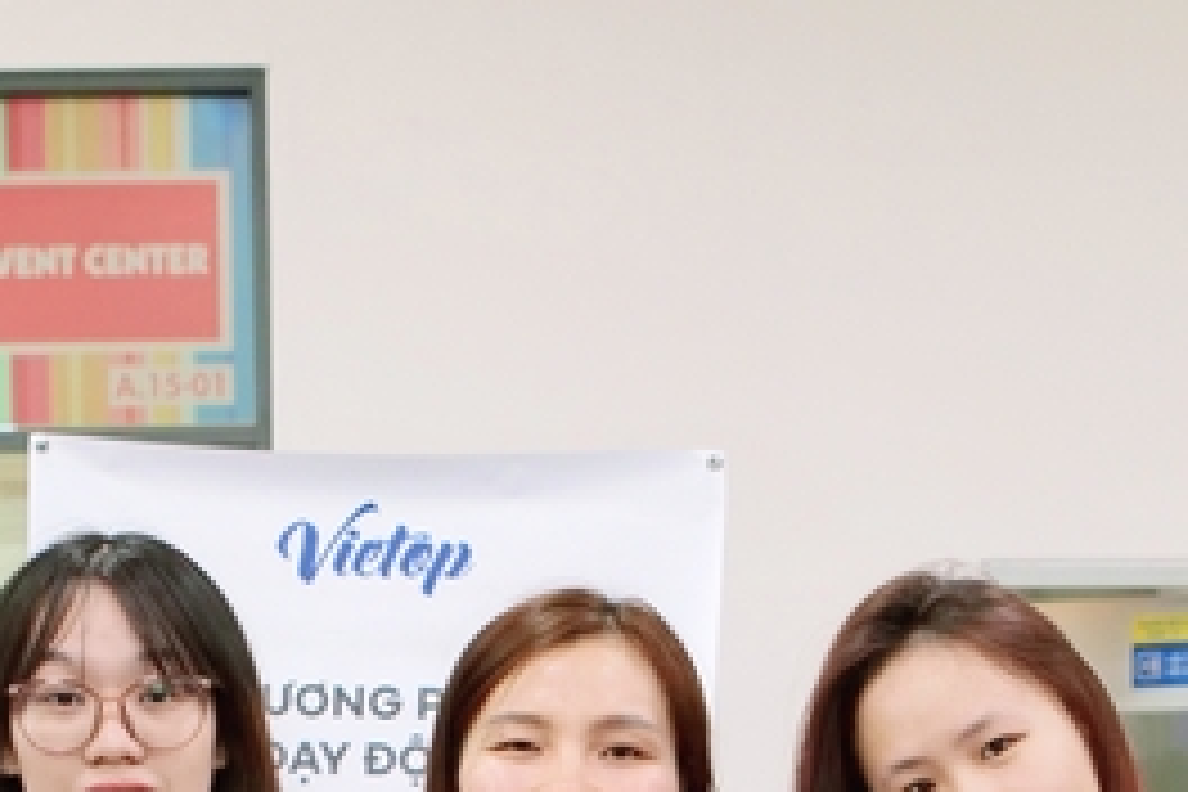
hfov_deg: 22.4
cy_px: 1154
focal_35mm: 91
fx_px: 3003
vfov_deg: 14.1
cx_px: 576
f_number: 4
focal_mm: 30
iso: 3200
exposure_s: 1/200
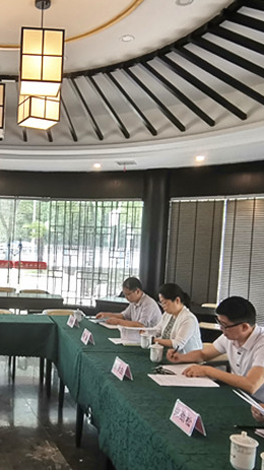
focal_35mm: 34
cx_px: 23
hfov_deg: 32.8
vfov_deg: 57.7
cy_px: 275
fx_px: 424
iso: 320
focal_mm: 2.23
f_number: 2.2
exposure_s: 1/50
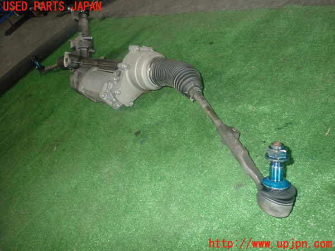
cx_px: 168
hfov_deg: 69.4
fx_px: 242
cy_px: 126
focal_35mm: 25
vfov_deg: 54.9
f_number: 5.6
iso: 500
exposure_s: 1/30
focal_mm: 4.5
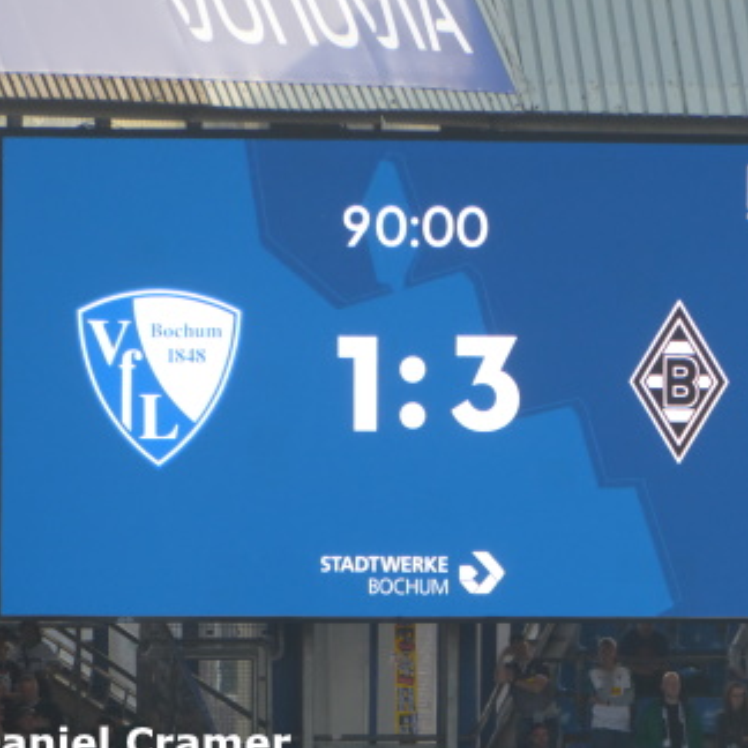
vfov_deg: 2.4
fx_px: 17993
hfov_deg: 2.4
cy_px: 386
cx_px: 416
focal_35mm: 736
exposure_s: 1/100
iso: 200
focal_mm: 107.5
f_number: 6.1
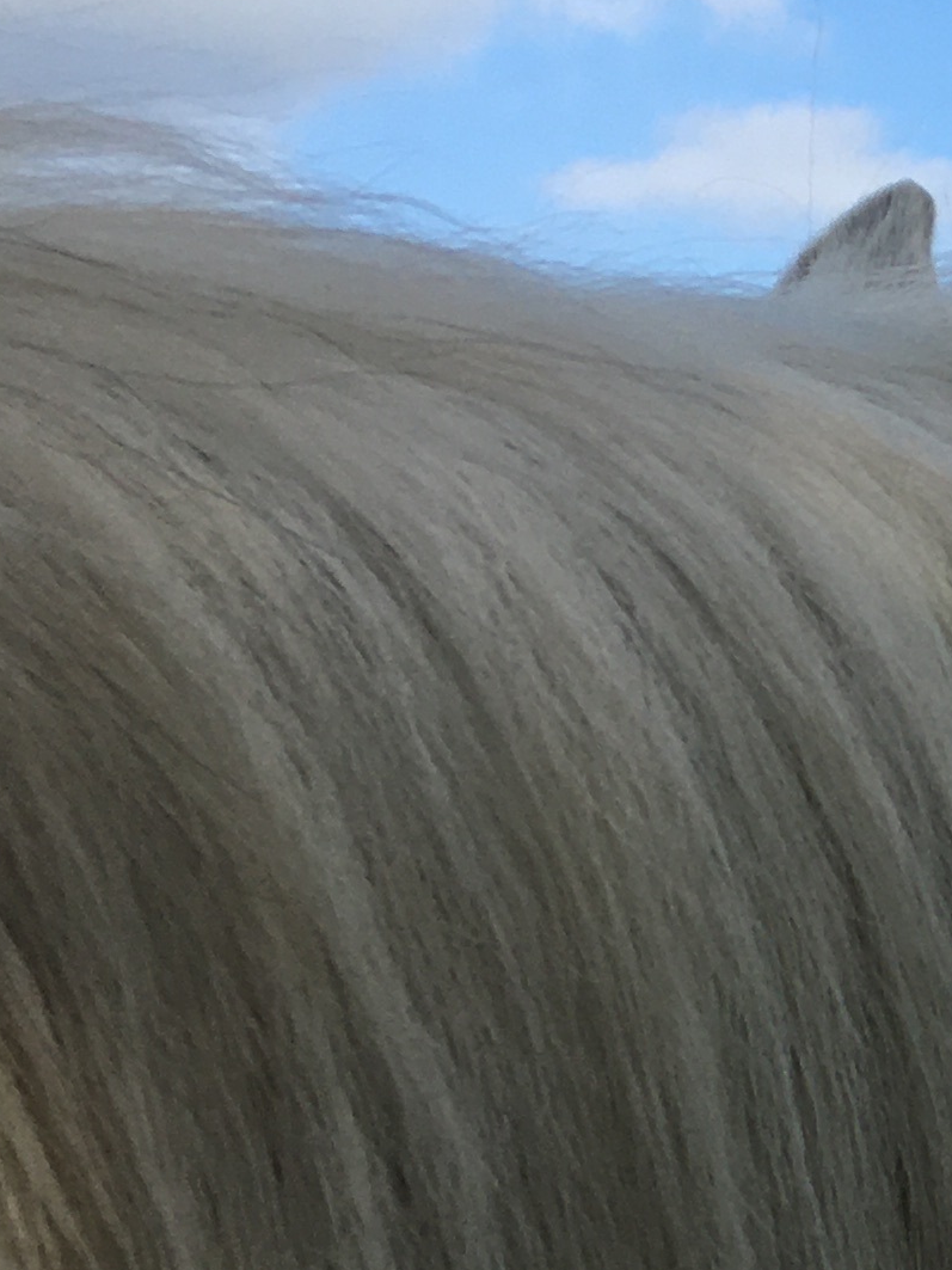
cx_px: 1762
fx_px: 4034
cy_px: 1153
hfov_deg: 12.2
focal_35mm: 110
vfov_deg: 17.6
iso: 25
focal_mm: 4.15
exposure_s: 1/1148
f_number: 2.2
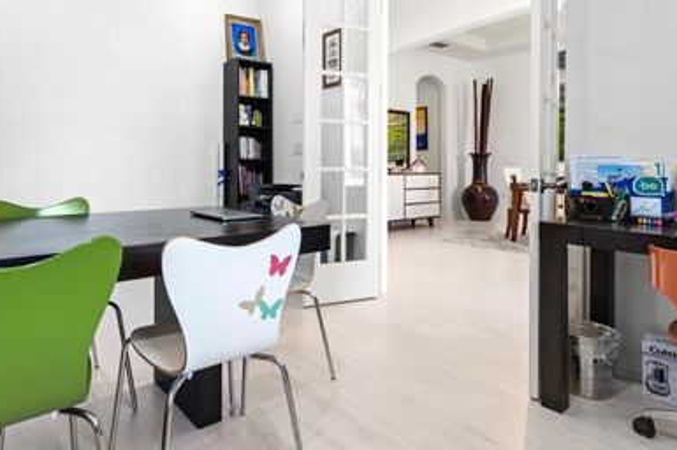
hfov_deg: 77.5
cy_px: 174
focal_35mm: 22
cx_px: 261
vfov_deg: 56.6
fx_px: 413
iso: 160
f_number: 7.1
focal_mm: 12
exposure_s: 1/1.25
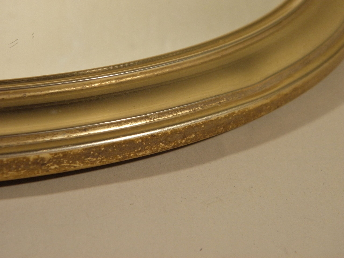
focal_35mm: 80
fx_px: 795
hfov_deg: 24.4
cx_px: 172
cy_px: 129
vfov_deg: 18.4
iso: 200
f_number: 4.4
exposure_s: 1/50
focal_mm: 14.3
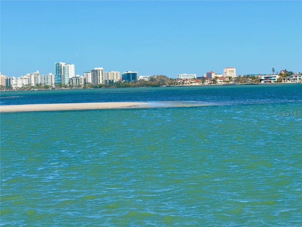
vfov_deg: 12.3
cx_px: 151
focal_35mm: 120
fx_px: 1047
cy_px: 114
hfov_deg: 16.4
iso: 50
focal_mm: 15.66
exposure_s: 1/2283
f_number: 2.8
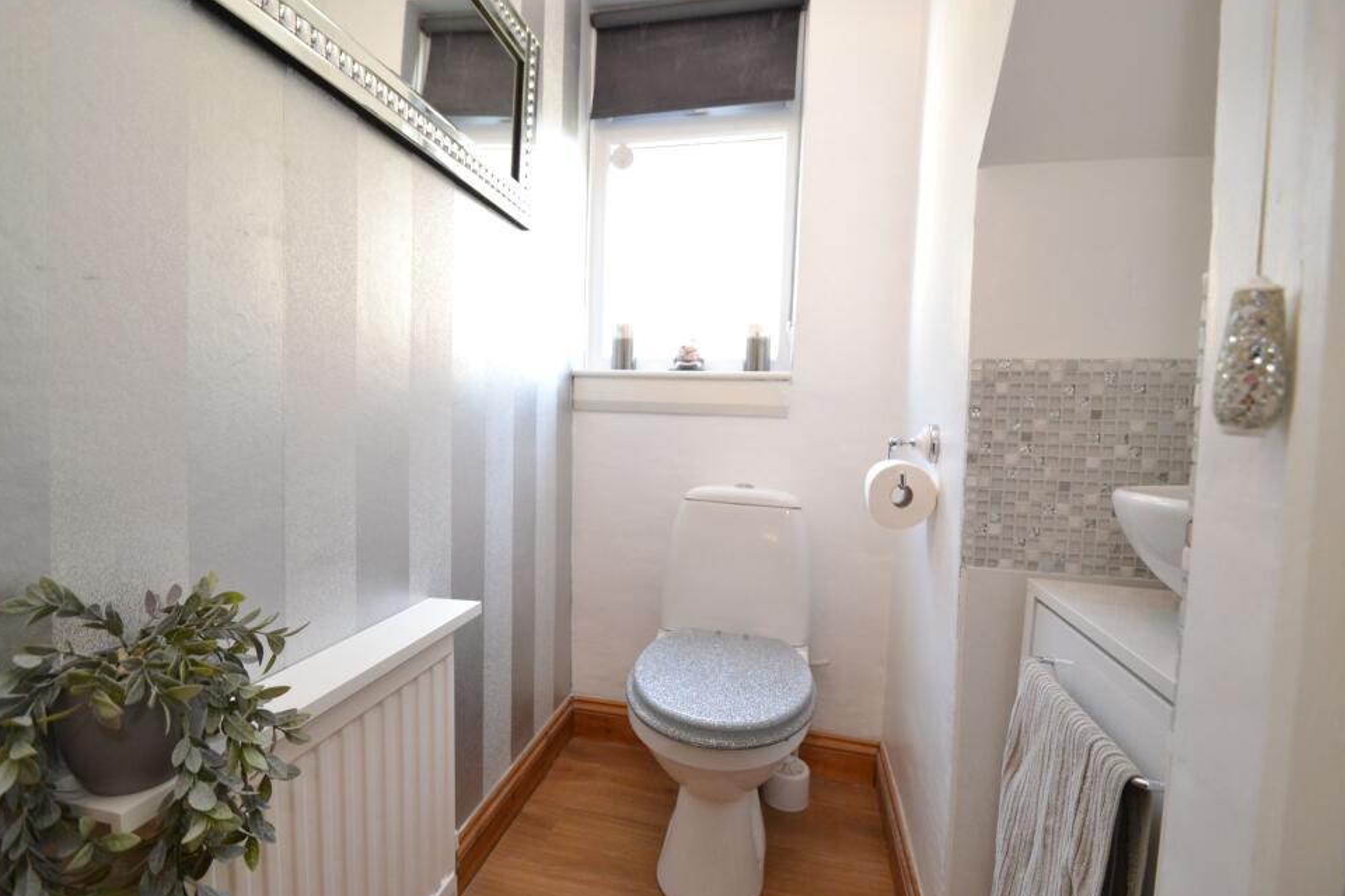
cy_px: 443
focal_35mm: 16
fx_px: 598
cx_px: 656
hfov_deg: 96.7
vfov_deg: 73.7
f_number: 3.5
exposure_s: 1/60
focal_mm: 10
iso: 500
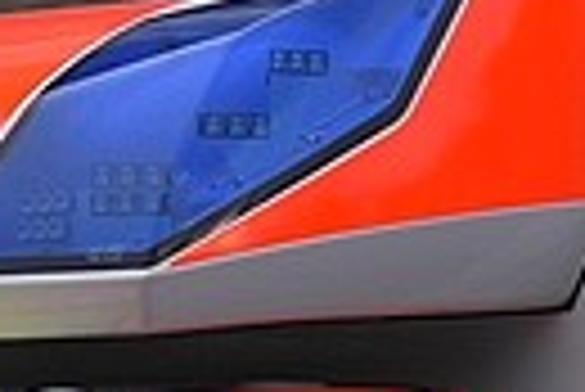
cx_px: 454
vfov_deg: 2.8
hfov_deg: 4.3
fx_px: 7874
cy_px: 946
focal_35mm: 484
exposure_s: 1/250
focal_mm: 70
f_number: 8
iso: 400
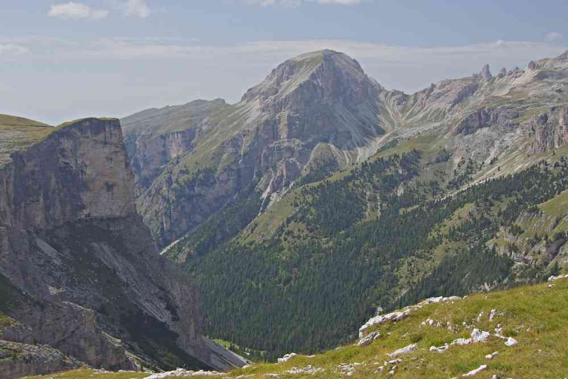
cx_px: 284
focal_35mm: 43
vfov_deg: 31.2
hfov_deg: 45.4
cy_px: 190
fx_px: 678
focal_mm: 29.4
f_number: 5.6
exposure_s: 1/200
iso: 200
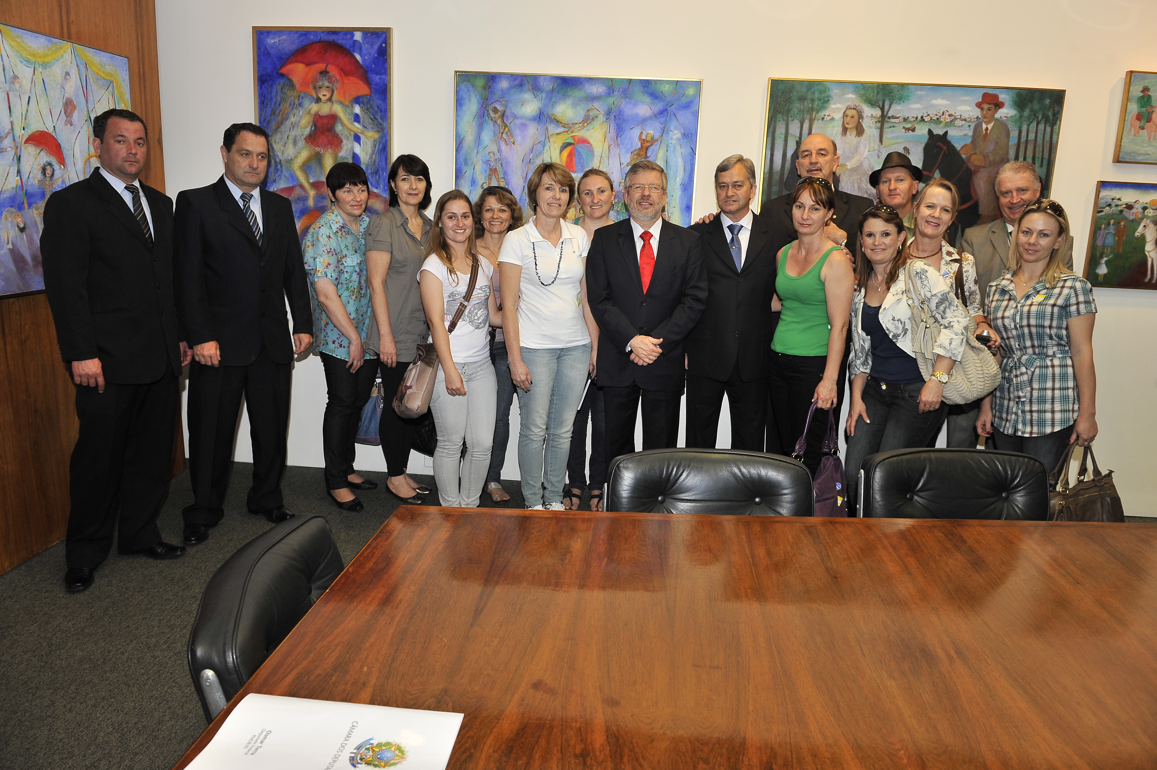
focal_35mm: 24
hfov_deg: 73.8
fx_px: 771
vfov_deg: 53.1
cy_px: 385
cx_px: 578
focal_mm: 24
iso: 800
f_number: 5.6
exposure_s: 1/60
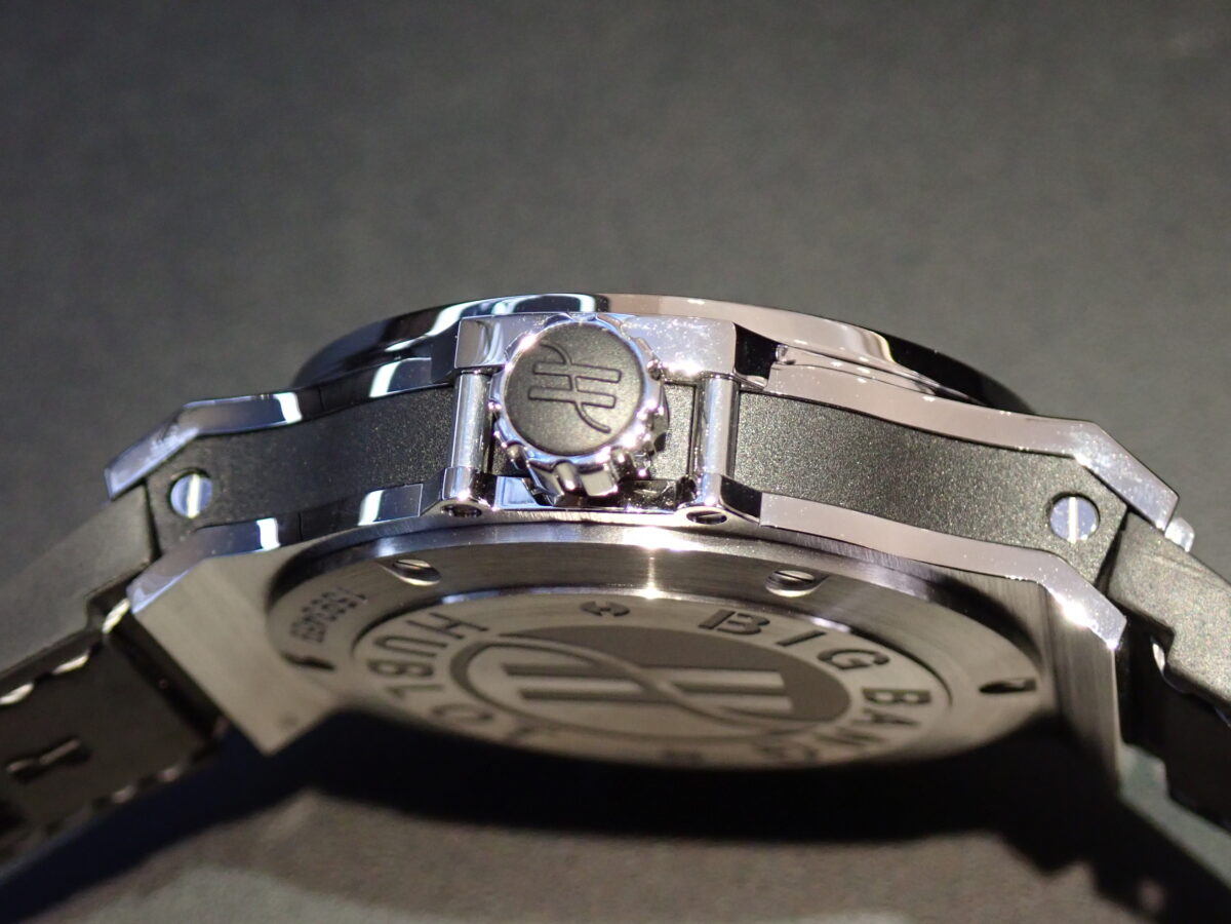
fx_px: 3129
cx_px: 616
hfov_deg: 22.3
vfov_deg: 16.8
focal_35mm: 88
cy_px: 462
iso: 800
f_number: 4.5
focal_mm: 15.66
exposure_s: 1/60
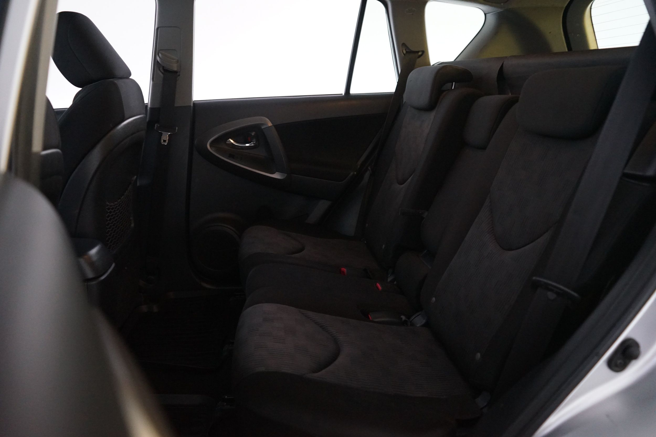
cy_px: 218
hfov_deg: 65.5
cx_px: 328
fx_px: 510
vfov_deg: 46.4
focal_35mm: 28
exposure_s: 1/15
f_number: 4
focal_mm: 28
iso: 4000
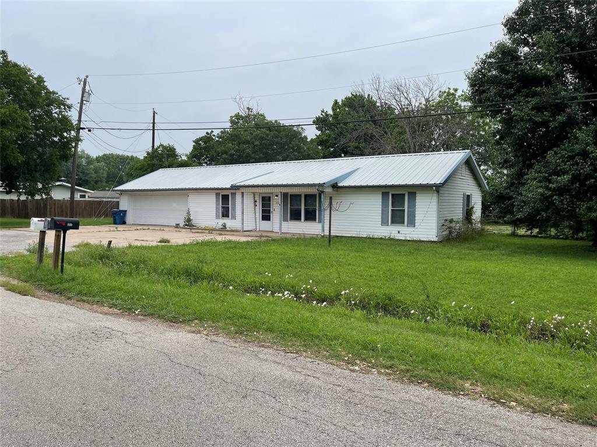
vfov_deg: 54.9
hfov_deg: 69.4
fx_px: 431
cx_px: 298
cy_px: 224
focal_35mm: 25
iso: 32
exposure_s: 1/3559
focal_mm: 5.1
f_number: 1.6
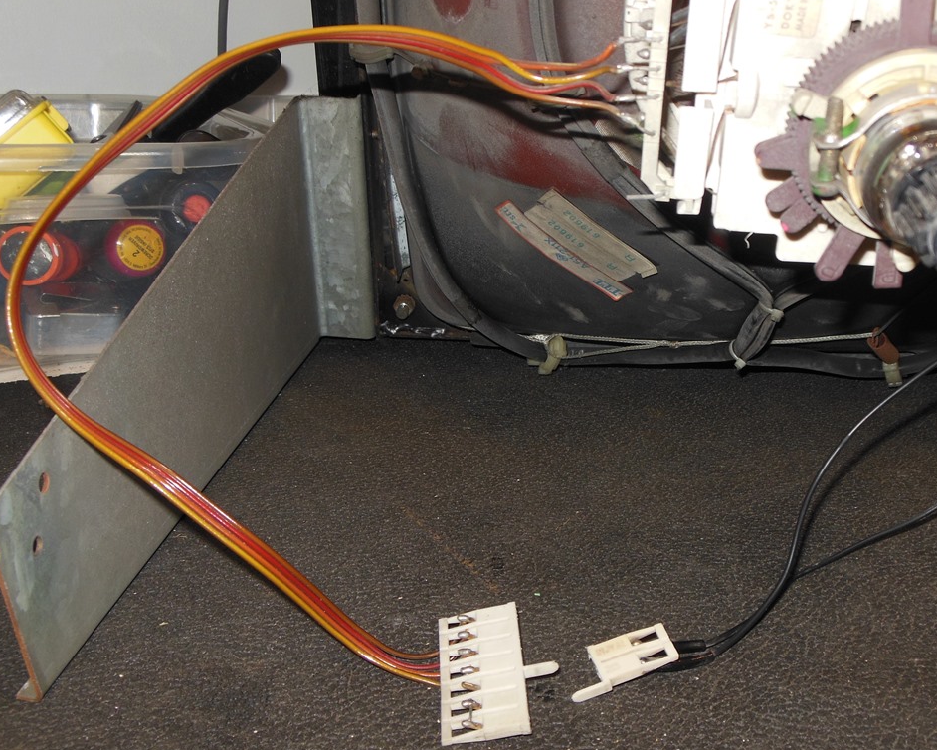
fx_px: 971
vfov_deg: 42.2
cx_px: 497
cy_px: 373
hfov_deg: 51.5
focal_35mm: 35
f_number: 3.5
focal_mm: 6
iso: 125
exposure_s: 1/30
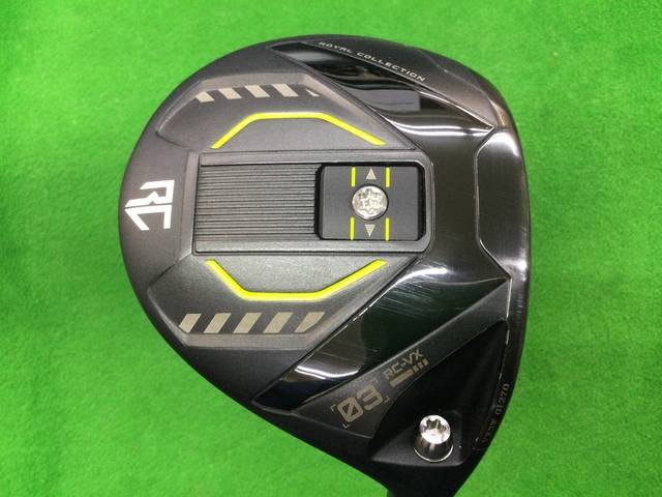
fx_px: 593
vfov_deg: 45.4
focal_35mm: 31
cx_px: 331
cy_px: 248
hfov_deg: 58.4
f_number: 2.4
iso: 125
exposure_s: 1/30
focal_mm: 3.3
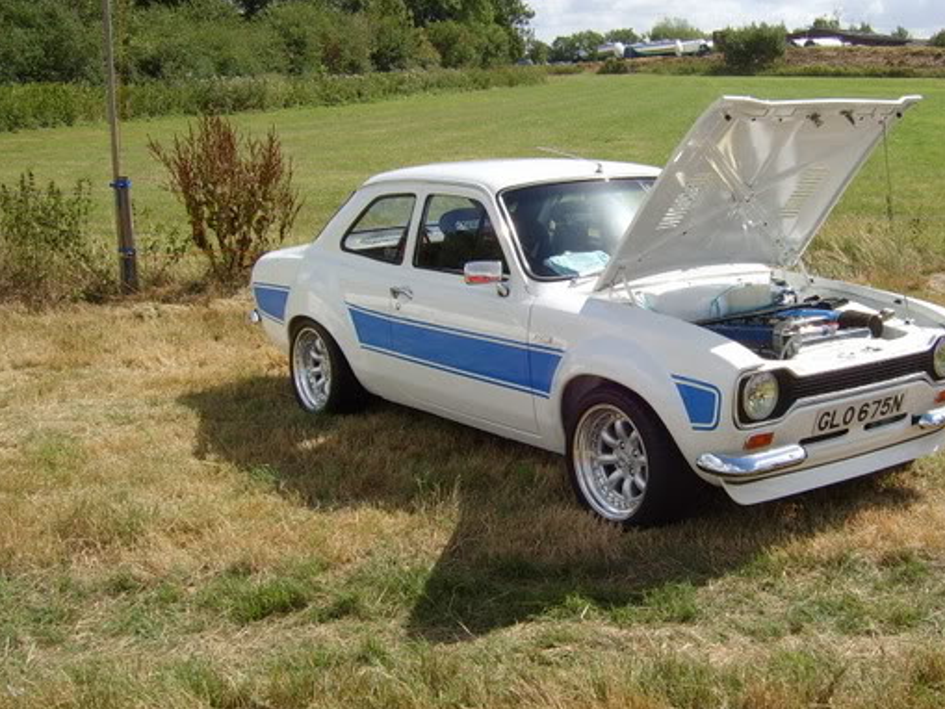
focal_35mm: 39
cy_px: 354
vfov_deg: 36.8
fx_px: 1065
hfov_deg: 47.5
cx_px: 577
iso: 71
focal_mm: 8.13
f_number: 6.7
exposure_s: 1/250
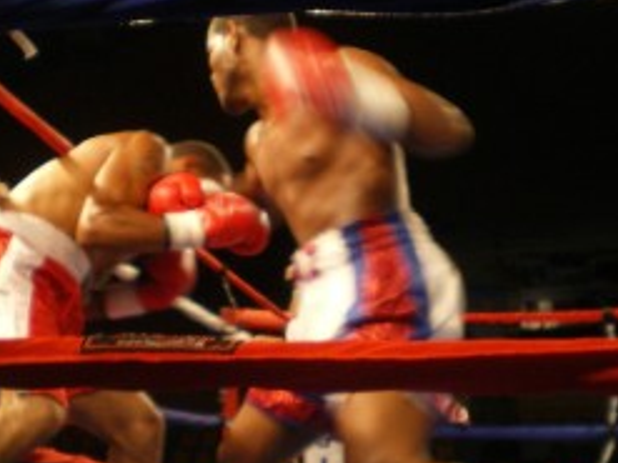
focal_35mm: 69
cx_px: 275
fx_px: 1231
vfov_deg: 21.3
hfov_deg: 28.2
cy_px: 233
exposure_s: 1/50
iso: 160
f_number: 3.1
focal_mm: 6.3
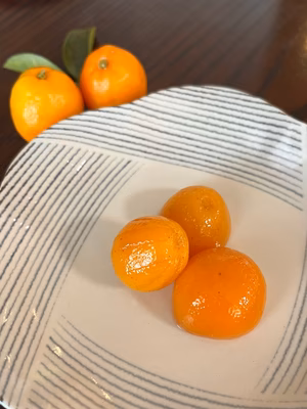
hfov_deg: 53.1
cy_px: 204
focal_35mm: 26
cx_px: 154
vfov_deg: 67.3
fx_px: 307
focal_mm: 5.1
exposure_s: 1/70
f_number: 1.6
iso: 125
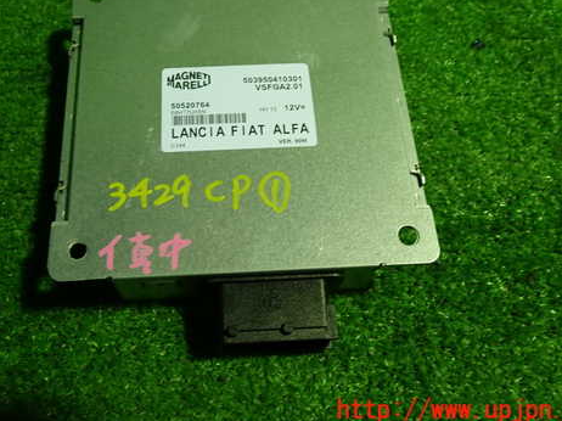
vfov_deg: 36.5
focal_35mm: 39
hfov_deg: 47.8
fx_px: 633
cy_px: 152
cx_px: 247
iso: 200
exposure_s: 1/50
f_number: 2.3
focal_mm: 5.4
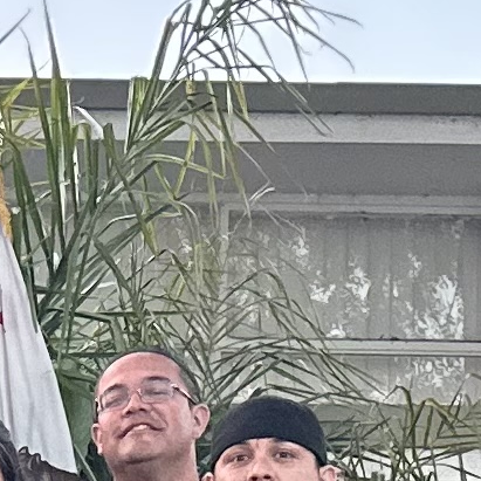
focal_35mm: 132
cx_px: -958
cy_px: 797
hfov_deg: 10.0
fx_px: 2075
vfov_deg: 12.4
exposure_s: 1/121
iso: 160
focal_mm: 6.86
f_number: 1.78
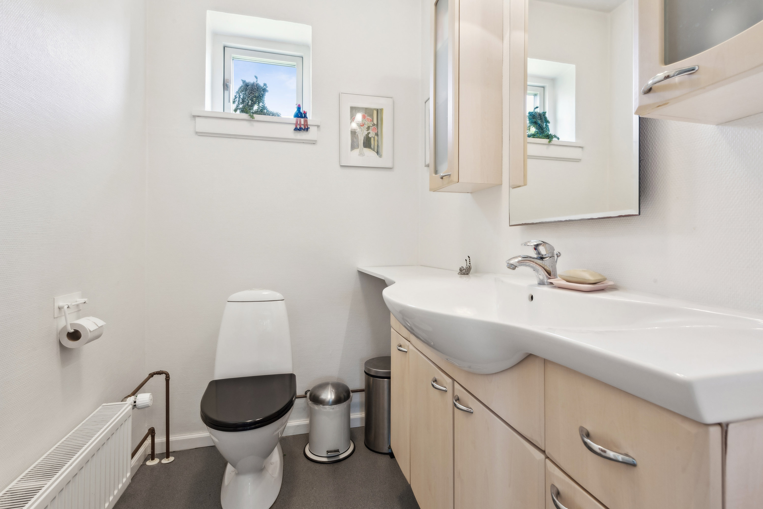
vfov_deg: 67.4
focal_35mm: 18
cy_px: 254
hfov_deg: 90.0
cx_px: 382
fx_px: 381
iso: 400
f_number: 13
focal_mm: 18
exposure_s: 1/2.5
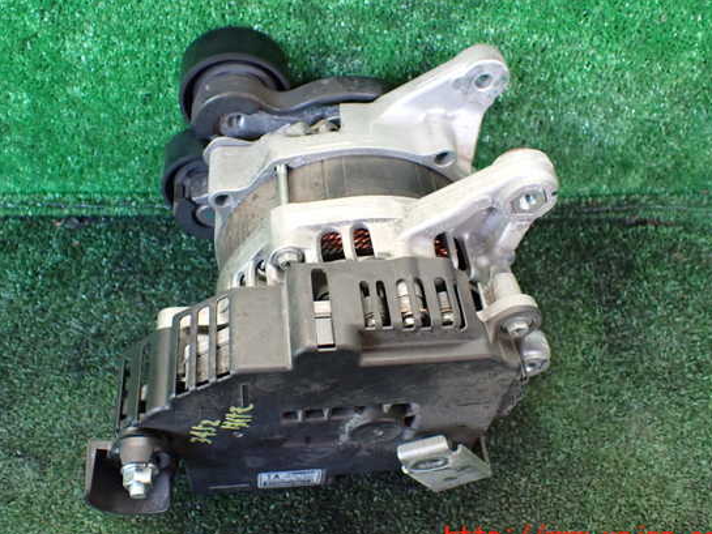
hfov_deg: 55.3
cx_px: 348
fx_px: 679
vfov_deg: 43.0
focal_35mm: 33
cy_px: 261
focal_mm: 5.4
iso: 800
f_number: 2.3
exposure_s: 1/100
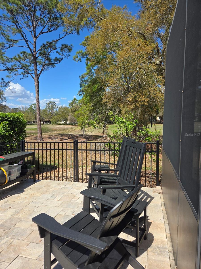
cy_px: 134
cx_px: 100
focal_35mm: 23
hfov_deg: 58.9
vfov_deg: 73.9
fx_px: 178
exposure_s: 1/1799
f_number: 1.8
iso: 25
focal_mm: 5.4
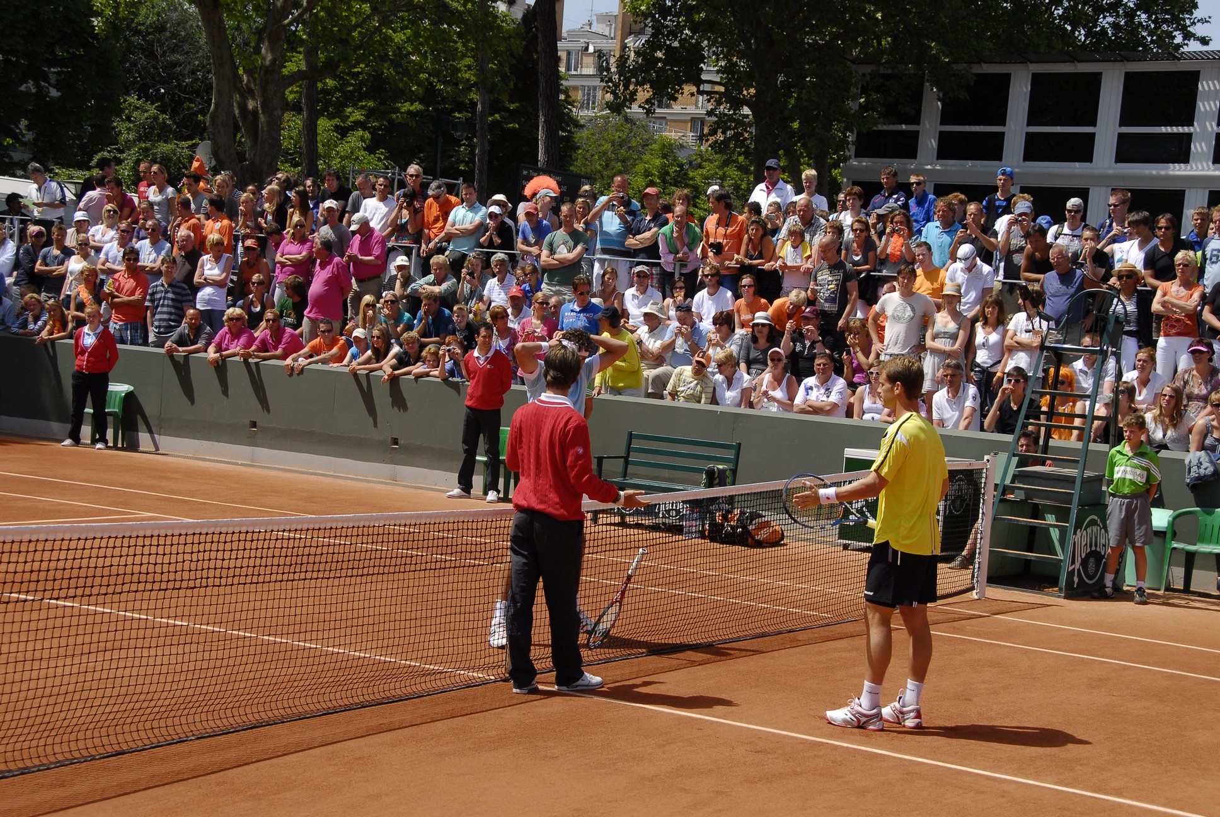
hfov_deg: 31.9
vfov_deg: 21.6
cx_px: 610
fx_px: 2138
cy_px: 408
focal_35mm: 63
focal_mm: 42
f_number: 7.1
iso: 200
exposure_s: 1/640
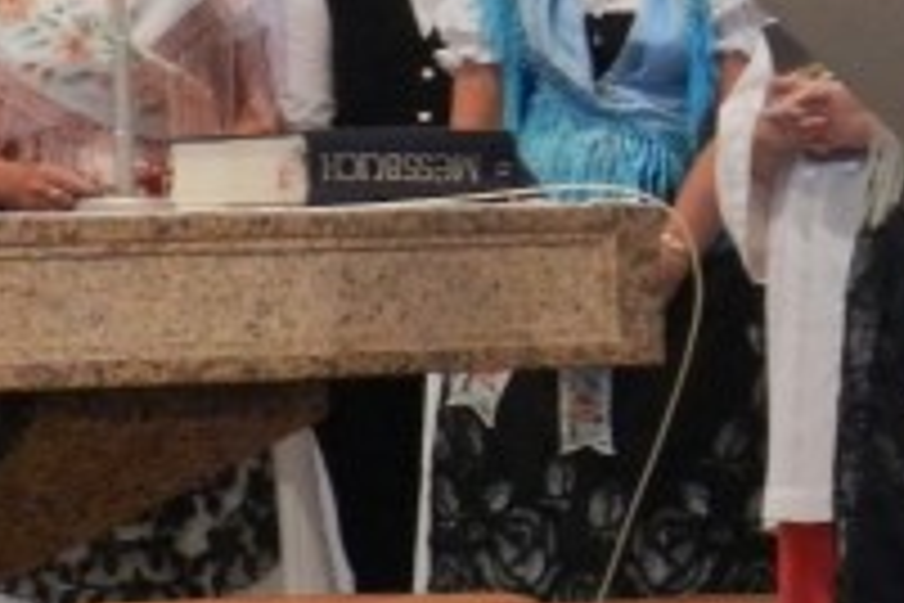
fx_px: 11952
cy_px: 477
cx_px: 1403
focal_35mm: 476
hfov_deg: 4.3
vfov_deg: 2.9
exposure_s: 1/20
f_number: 4.8
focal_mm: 20.5
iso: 800
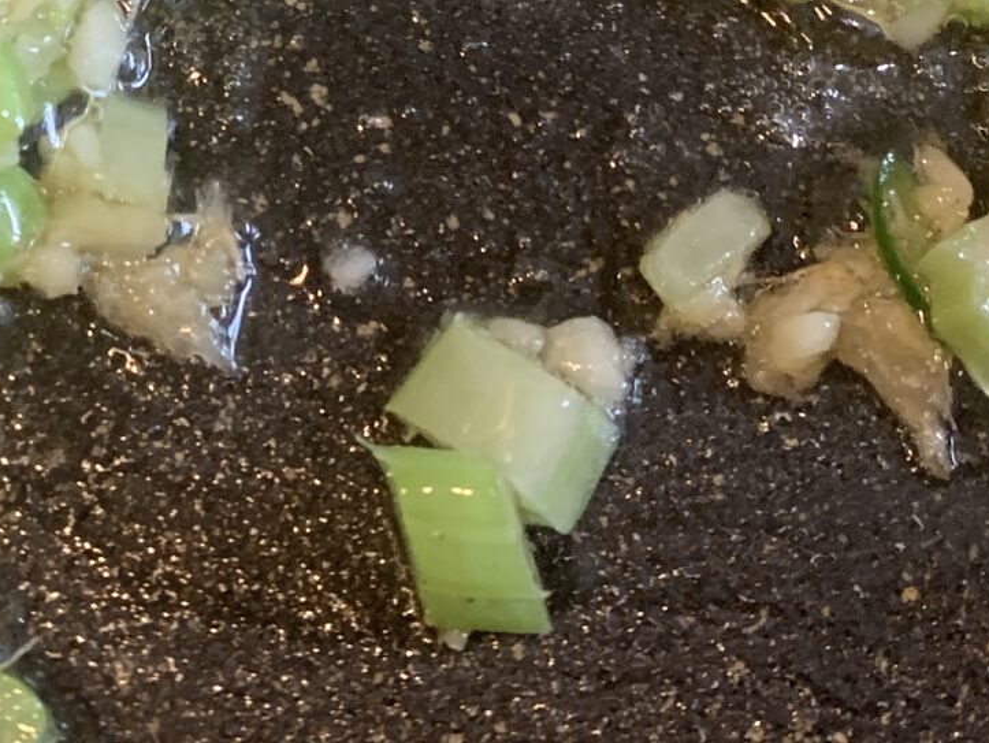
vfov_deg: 15.0
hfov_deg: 21.1
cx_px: 263
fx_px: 2630
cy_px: -352
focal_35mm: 92
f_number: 1.8
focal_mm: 4.25
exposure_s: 1/50
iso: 200
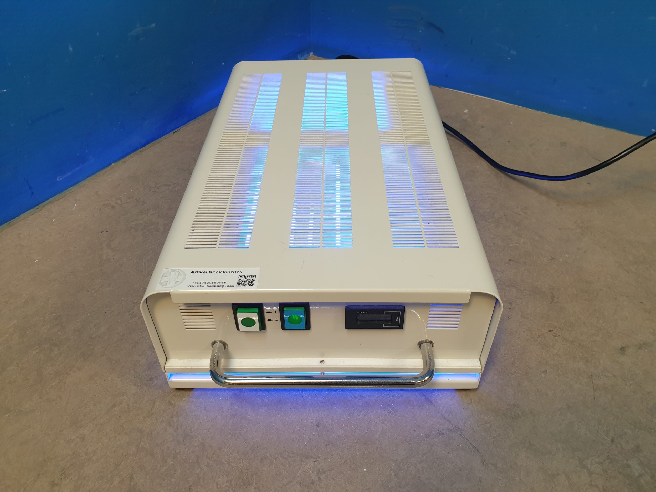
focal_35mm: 26
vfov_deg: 53.1
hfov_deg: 67.3
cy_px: 246
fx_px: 493
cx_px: 328
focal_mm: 4.3
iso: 125
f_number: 2.4
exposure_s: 1/50
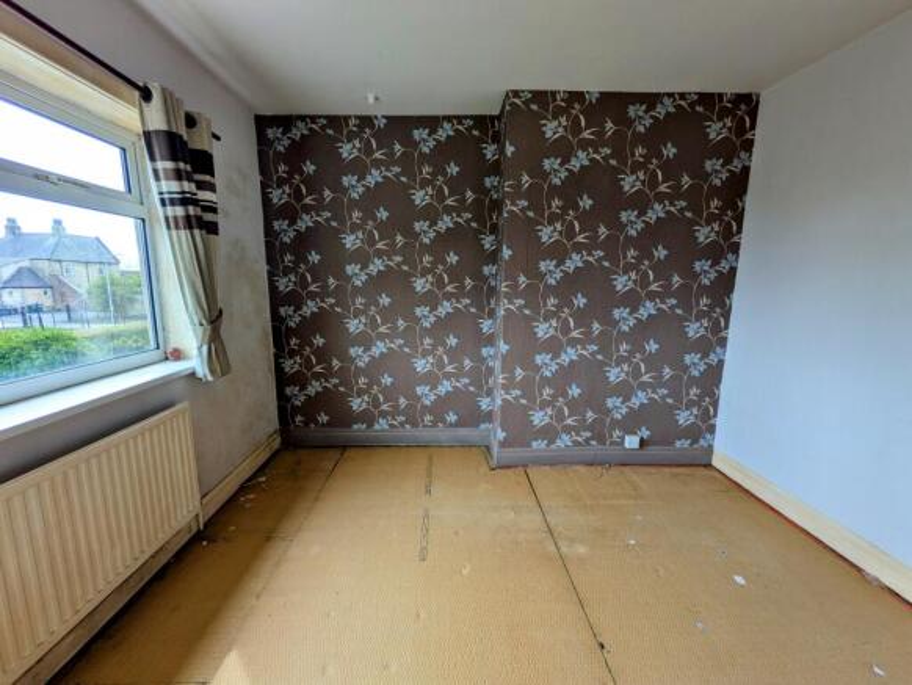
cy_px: 342
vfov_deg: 85.7
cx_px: 456
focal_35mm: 14
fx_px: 369
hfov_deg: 102.0
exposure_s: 1/177
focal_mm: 1.83
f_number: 2.2
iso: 44
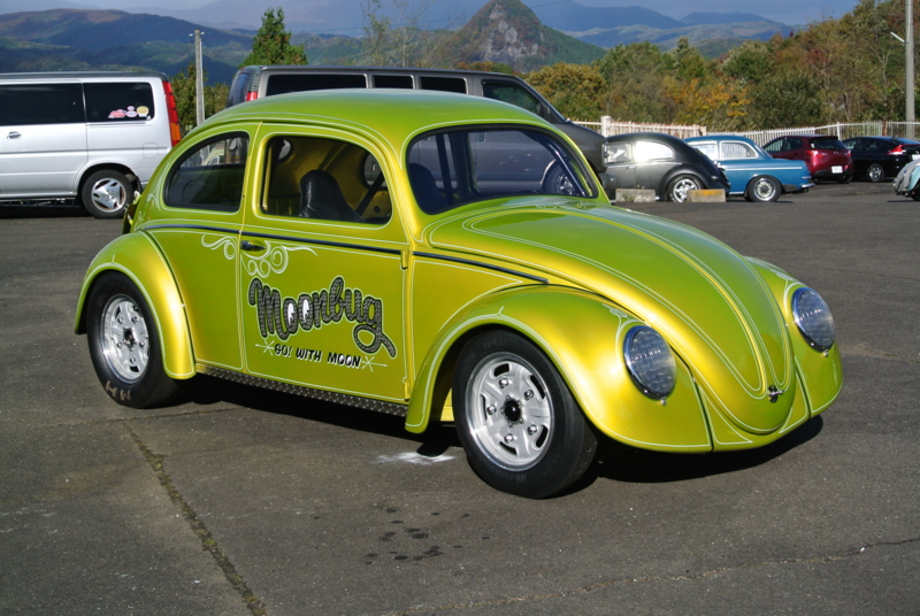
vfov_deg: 24.3
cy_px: 308
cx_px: 460
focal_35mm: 56
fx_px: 1433
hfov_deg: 35.6
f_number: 5
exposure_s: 1/1000
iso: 100
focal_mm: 21.1
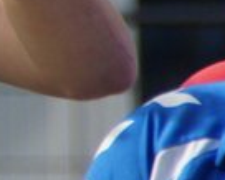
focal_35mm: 1696
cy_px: -135
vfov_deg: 0.9
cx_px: -182
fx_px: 11302
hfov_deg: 1.1
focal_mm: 160
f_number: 6.3
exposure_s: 1/800
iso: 320
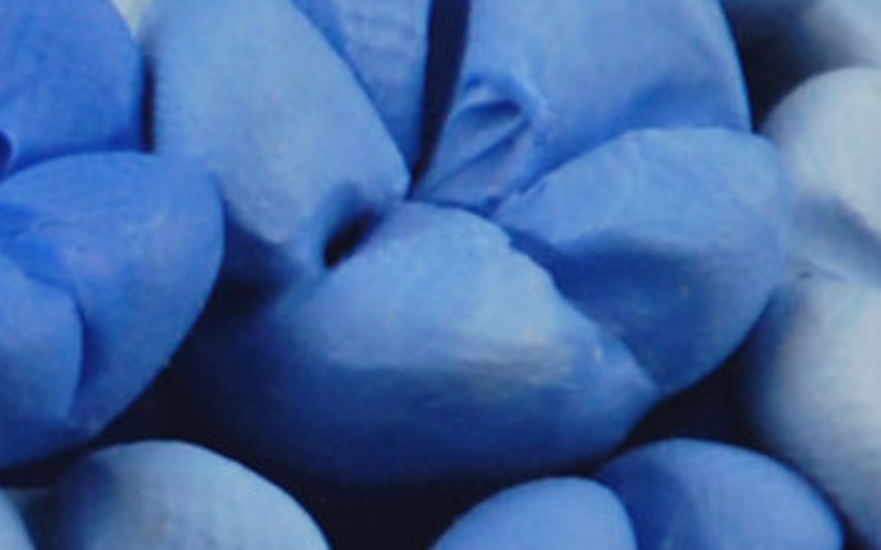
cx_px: -1134
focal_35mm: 1168
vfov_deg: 1.1
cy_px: 642
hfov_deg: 1.8
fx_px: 28037
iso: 400
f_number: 5.6
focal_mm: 105
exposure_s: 1/160
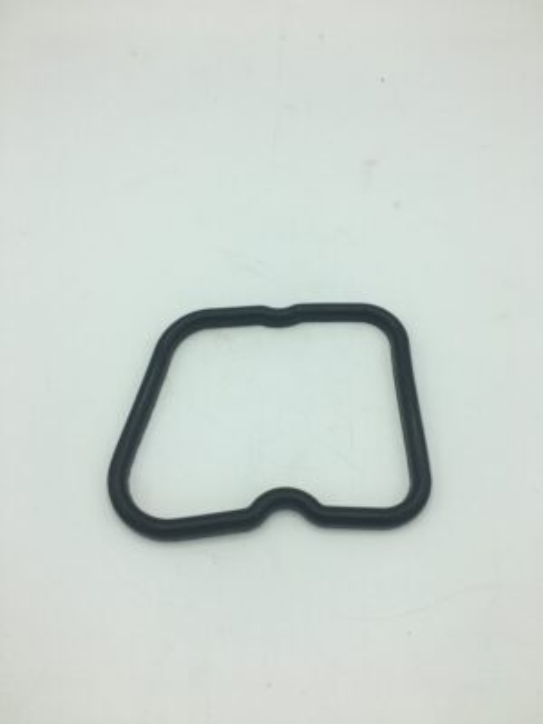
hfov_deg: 48.2
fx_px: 607
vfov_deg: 61.7
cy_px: 362
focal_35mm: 29
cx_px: 272
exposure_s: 1/864
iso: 25
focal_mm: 4.15
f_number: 2.2
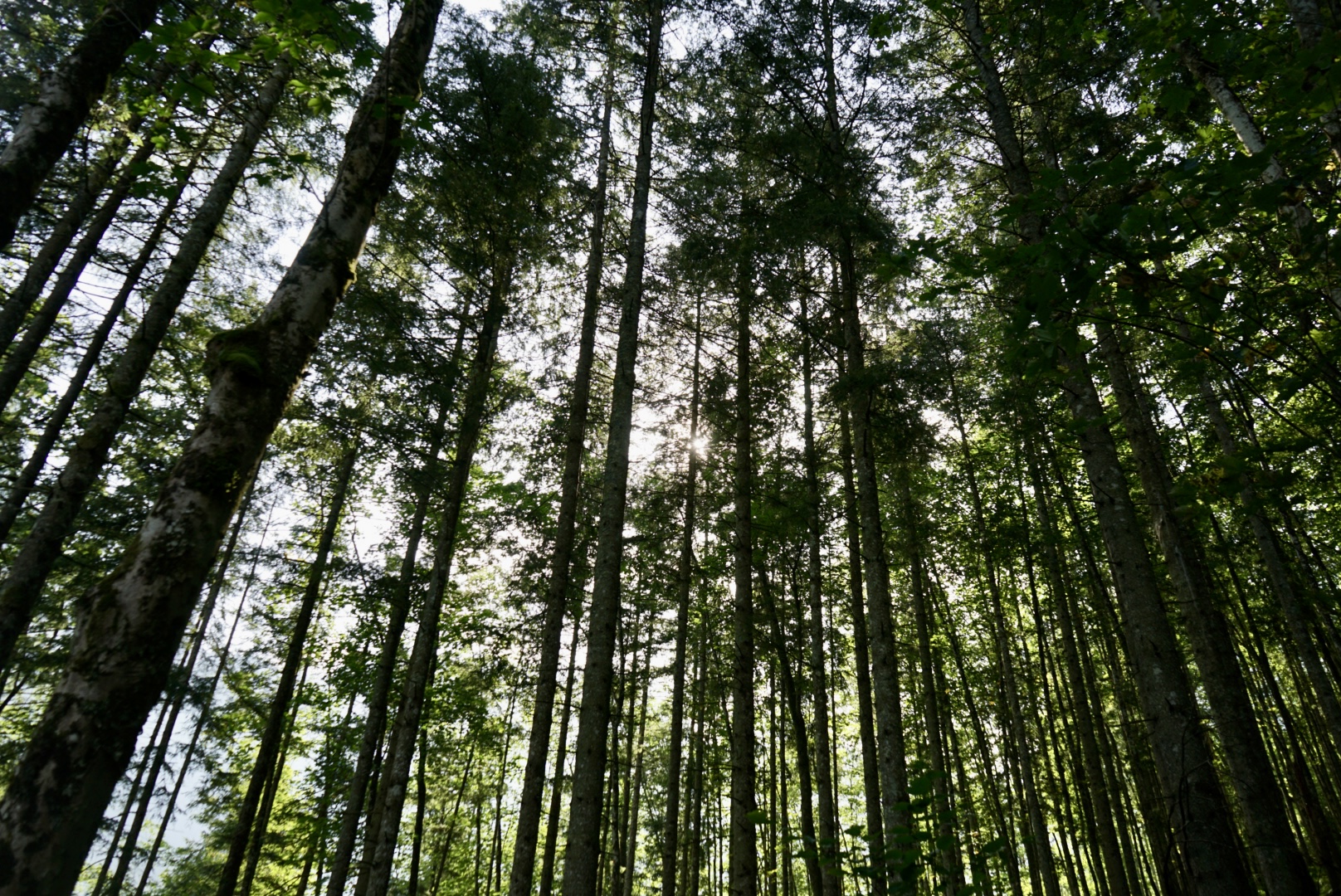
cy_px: 448
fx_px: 1044
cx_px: 670
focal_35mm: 28
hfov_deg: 65.4
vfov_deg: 46.5
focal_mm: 28
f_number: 6.3
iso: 100
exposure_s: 1/80
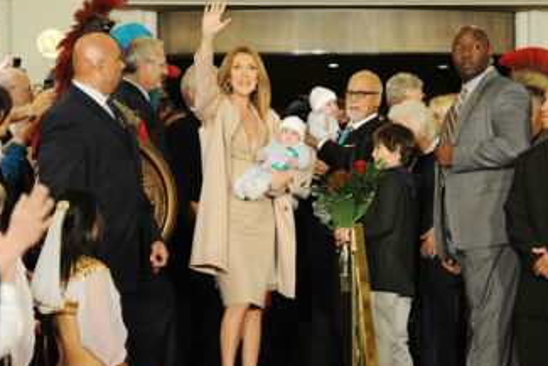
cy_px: 200
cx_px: 325
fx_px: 2513
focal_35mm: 165
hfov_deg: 12.4
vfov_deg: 8.3
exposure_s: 1/200
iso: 1000
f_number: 3.2
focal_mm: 112
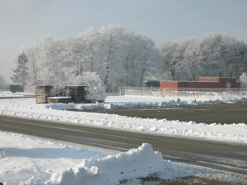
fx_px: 385
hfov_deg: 35.5
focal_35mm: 54
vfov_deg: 27.0
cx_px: 124
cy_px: 92
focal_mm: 13.7
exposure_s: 1/1701
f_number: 4.4
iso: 100
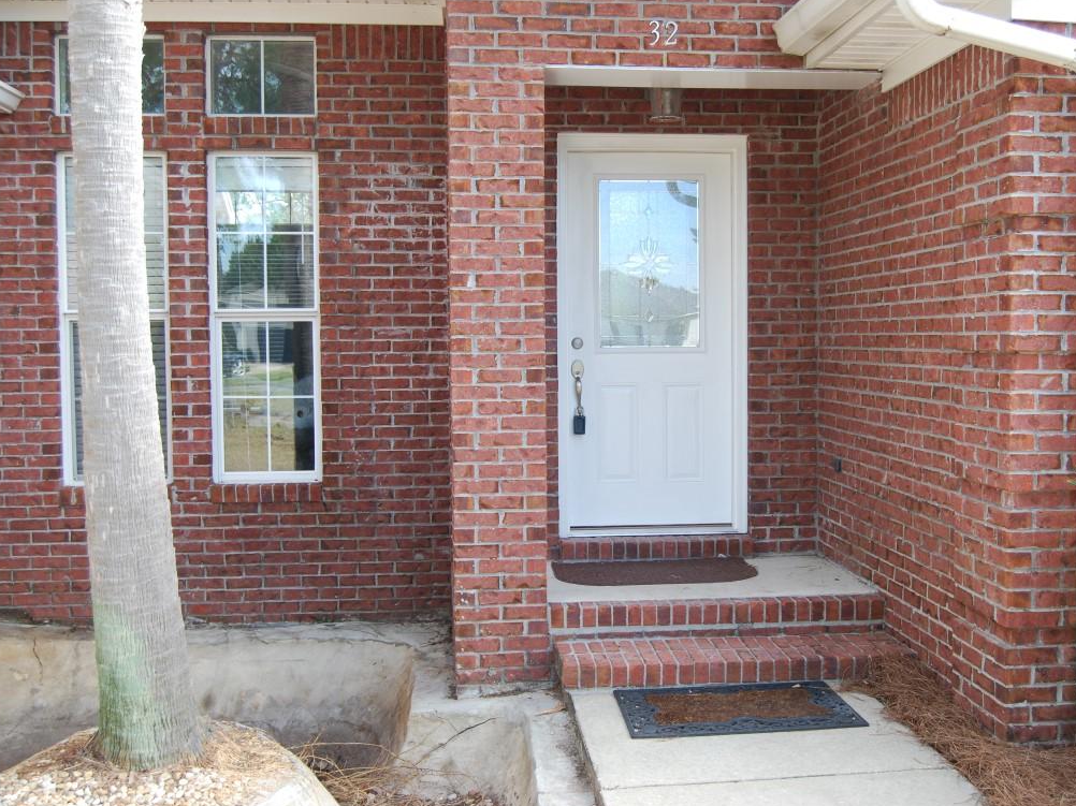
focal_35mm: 43
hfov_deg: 43.8
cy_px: 399
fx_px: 1336
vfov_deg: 33.6
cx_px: 599
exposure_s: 1/100
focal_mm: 26
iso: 200
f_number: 5
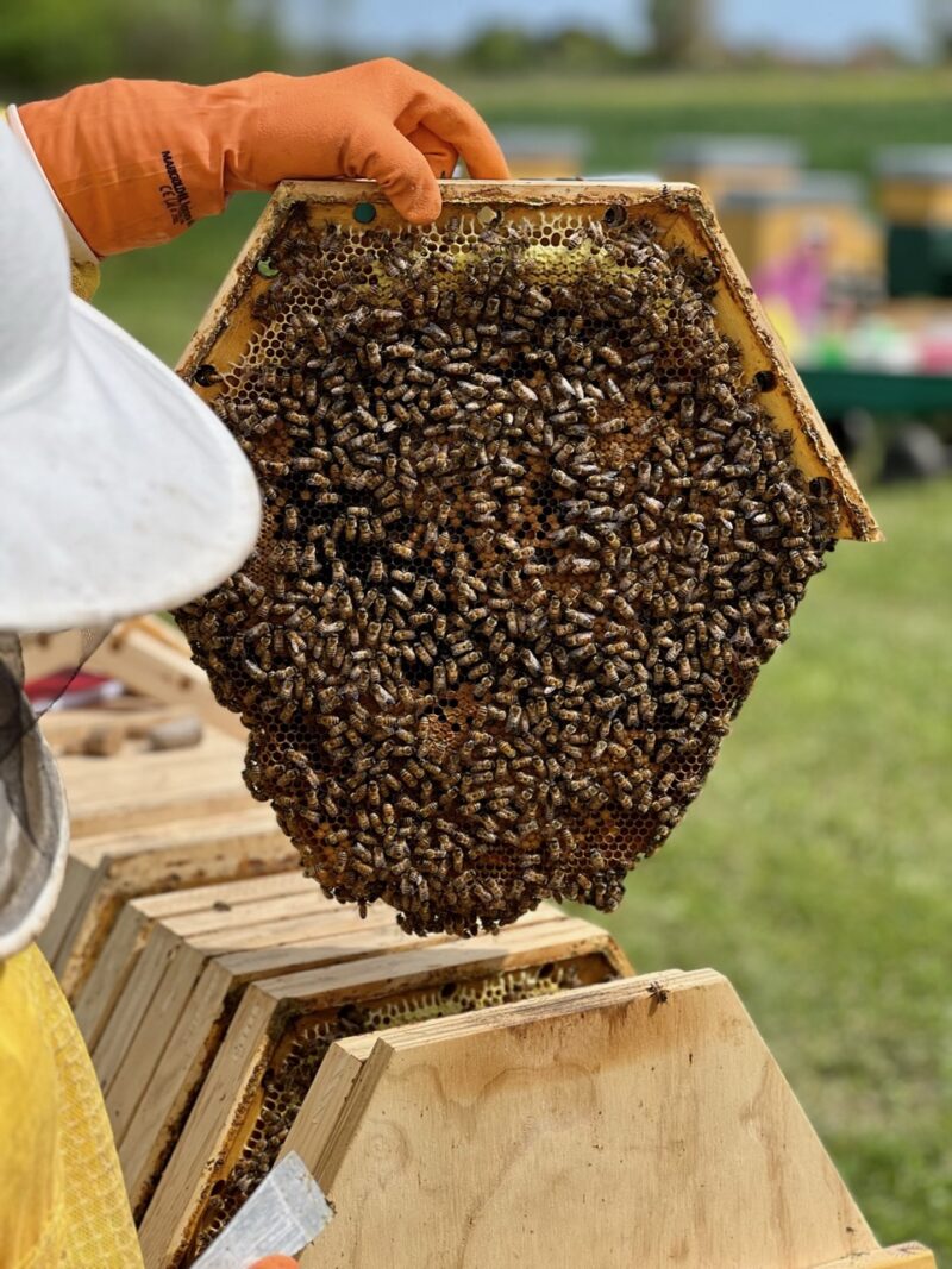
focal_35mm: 77
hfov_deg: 19.1
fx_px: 2824
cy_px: 634
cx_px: 476
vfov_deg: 25.3
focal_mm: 9
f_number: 2.8
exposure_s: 1/455
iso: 32
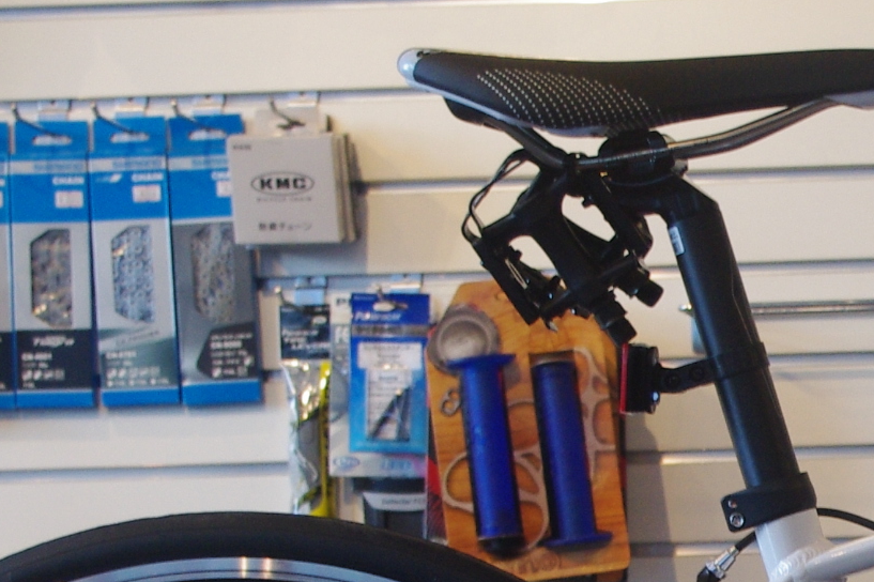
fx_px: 3834
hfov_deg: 12.5
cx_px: 1183
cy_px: 826
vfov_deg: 8.5
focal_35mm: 158
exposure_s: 1/60
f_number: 4
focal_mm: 28.13
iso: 800
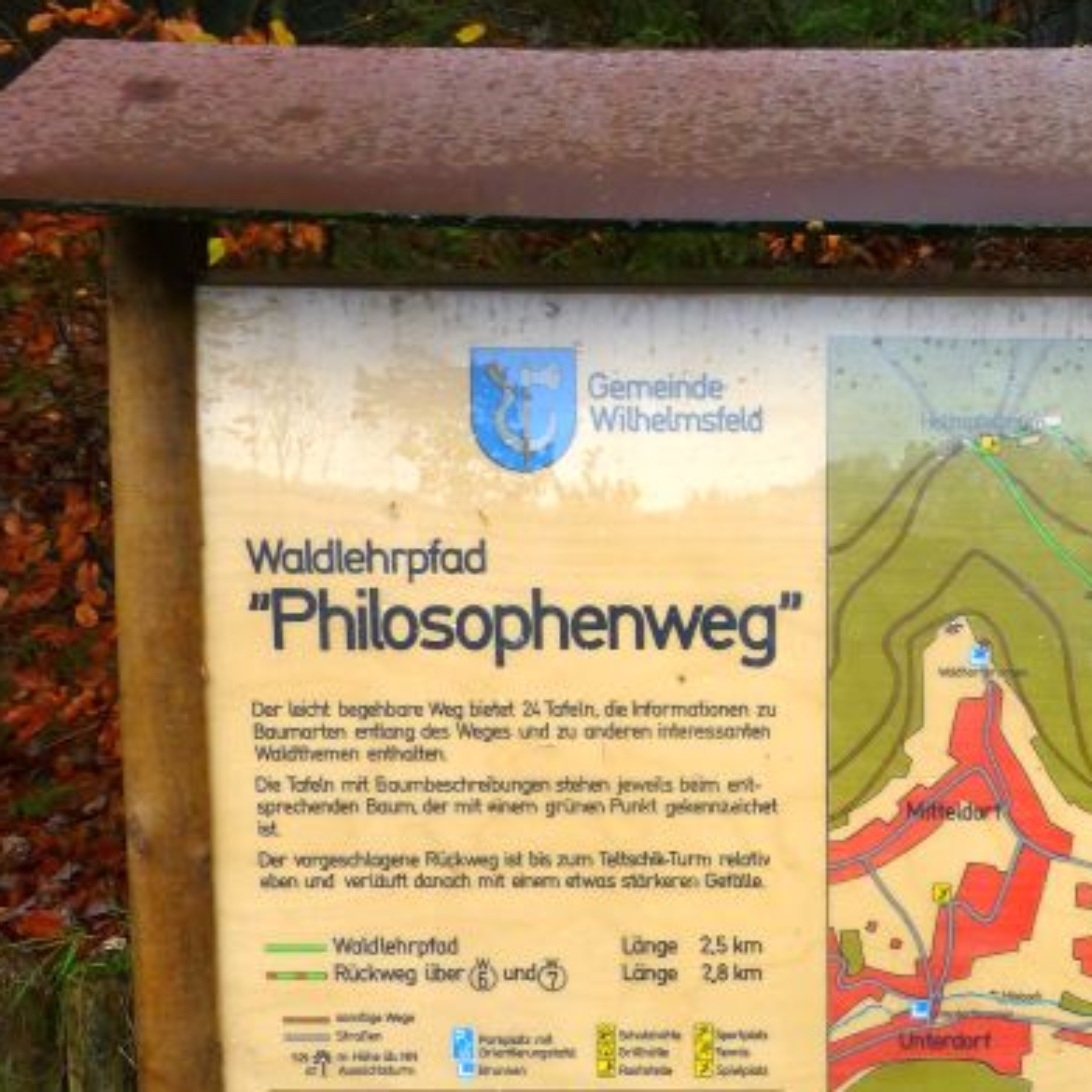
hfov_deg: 42.6
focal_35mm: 37
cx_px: 893
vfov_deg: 44.7
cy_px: 655
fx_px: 1321
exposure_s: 1/100
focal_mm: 4.3
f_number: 3.3
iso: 100
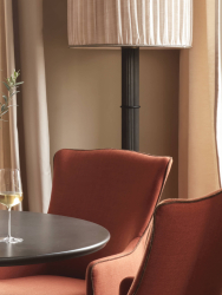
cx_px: -33
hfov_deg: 12.6
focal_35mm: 115
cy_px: 79
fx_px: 982
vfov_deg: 17.0
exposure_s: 1/25
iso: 400
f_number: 16
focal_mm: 45.9
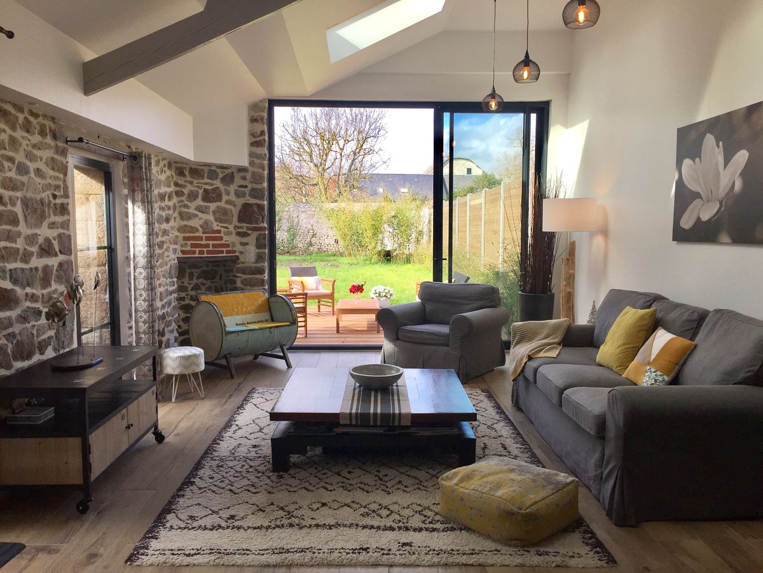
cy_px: 286
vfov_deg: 48.2
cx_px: 382
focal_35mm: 29
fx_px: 639
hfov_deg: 61.7
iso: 32
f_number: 2.2
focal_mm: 4.15
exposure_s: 1/412
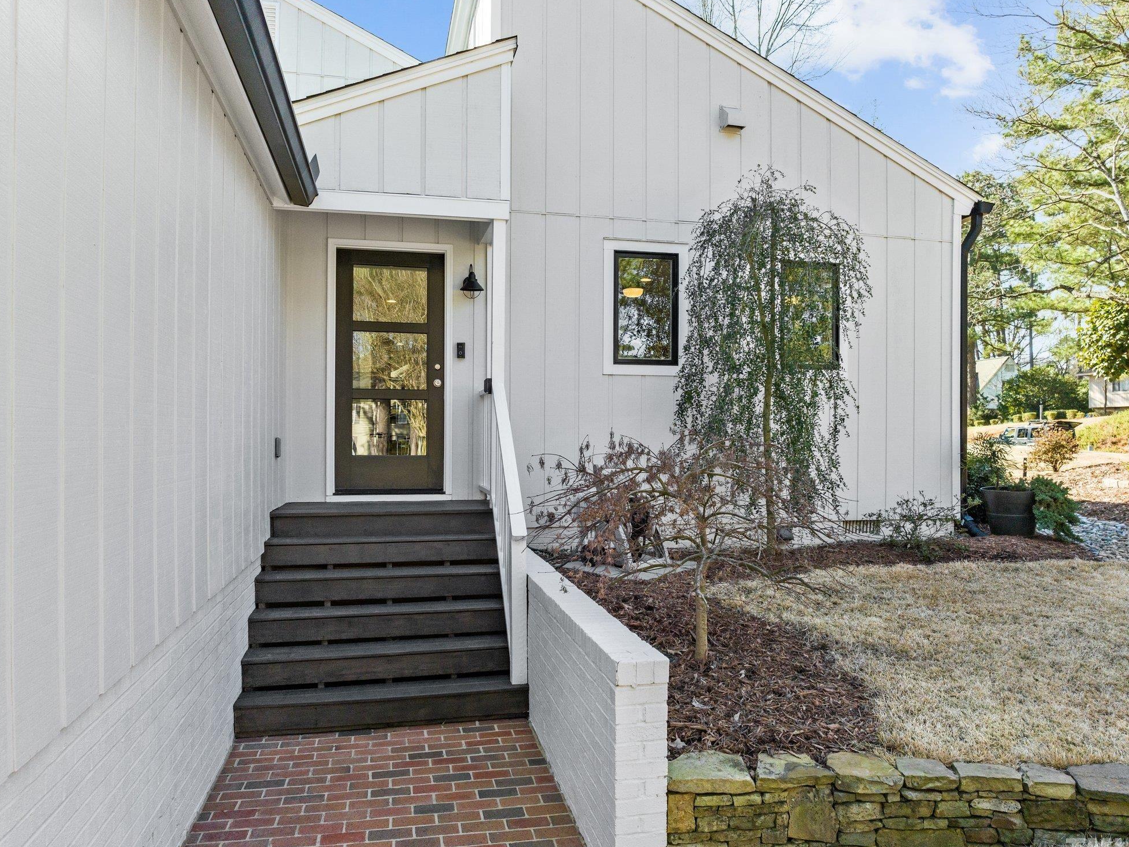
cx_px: 572
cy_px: 426
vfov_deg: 54.9
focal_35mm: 25
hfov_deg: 69.4
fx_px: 815
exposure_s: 1/320
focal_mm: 12.29
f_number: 2.8
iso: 390
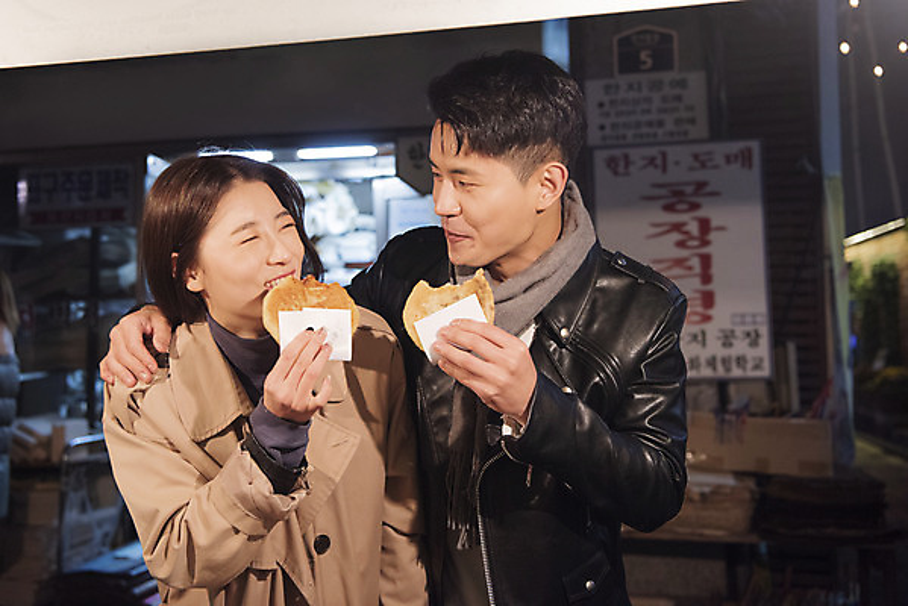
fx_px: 959
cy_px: 303
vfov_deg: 35.1
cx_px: 454
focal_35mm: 38
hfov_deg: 50.7
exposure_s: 1/200
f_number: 3.5
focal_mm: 38
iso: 1600
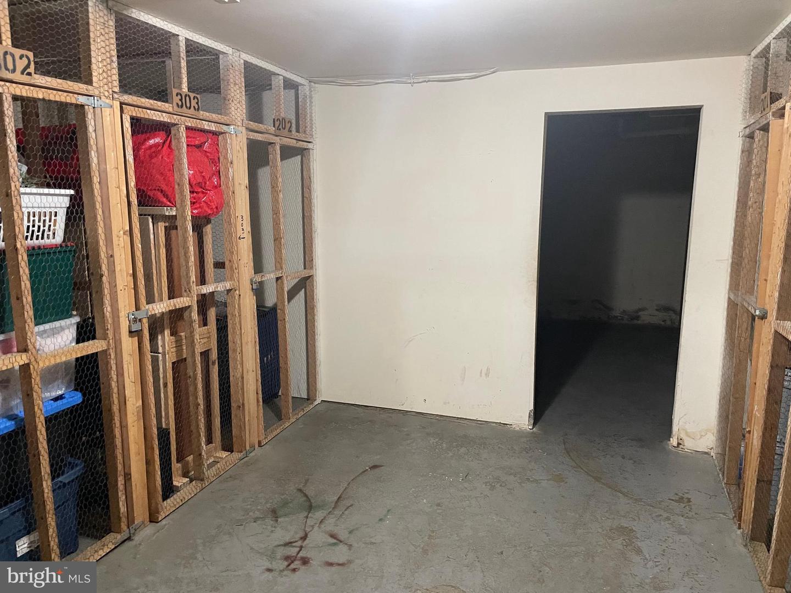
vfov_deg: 53.1
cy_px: 296
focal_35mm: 26
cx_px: 396
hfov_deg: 67.3
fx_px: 594
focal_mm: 4.2
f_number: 1.6
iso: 320
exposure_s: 1/60
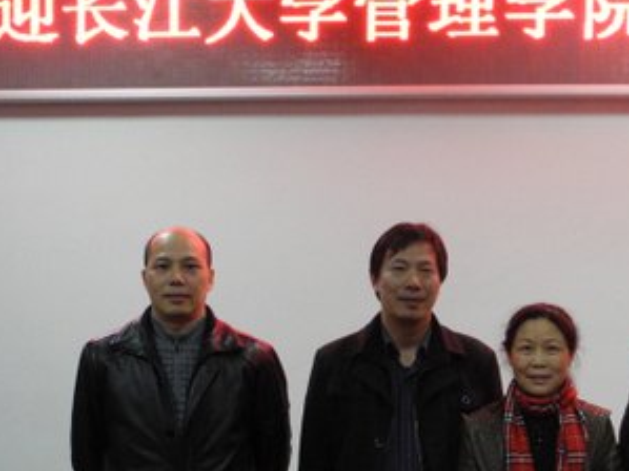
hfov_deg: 25.0
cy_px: 412
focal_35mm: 75
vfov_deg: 19.3
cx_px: 593
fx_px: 1362
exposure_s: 1/32.6
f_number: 2.8
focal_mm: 6
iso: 400
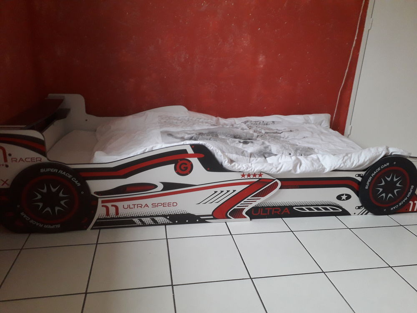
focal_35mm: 27
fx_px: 325
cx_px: 208
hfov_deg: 65.3
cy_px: 156
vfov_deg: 51.4
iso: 200
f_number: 1.9
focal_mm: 3.6
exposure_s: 1/33
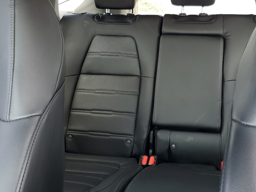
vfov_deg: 35.6
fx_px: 296
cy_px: 65
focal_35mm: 40
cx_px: 164
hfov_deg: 46.3
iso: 51
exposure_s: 1/60.2
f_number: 1.5
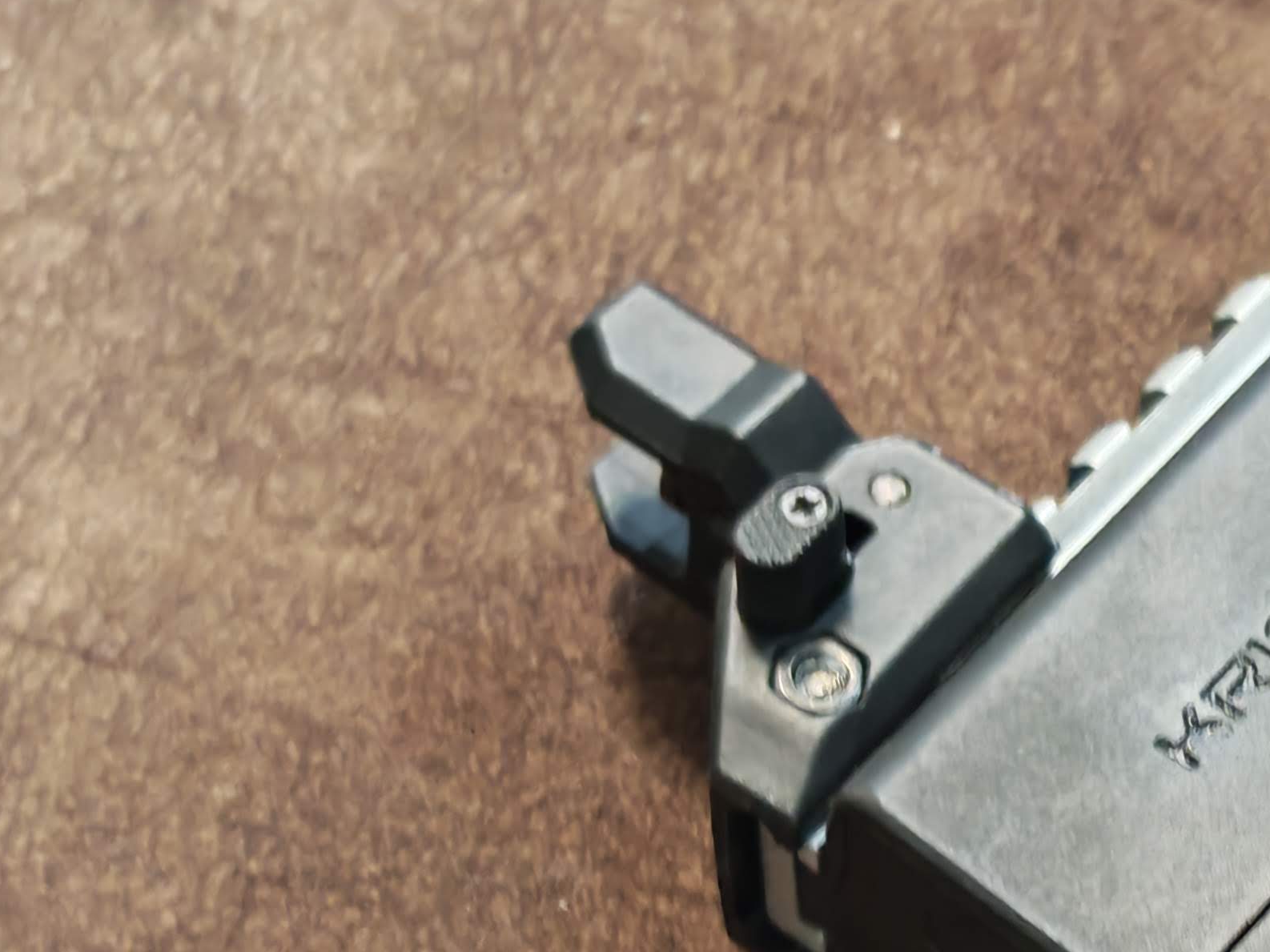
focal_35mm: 124
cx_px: 1584
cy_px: 940
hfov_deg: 15.3
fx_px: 4549
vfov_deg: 11.8
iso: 320
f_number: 1.4
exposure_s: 1/33
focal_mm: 6.83
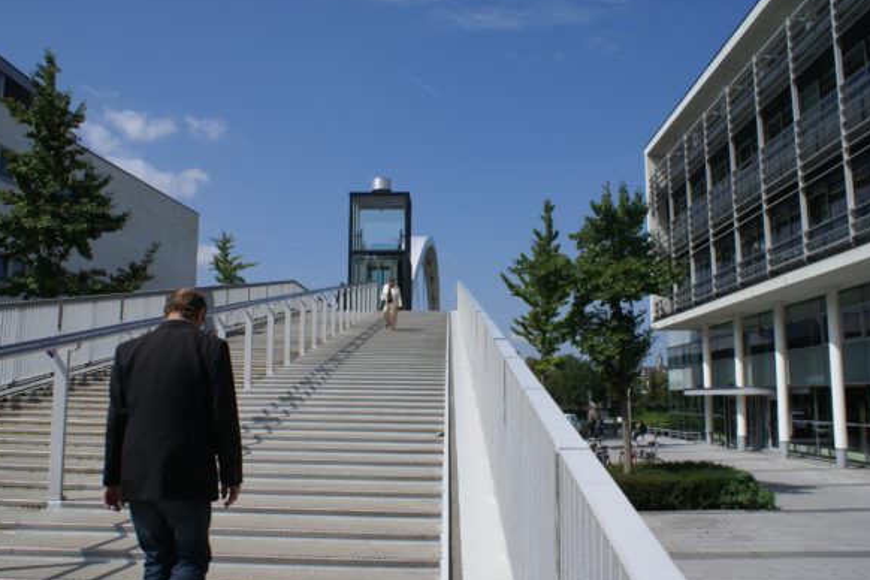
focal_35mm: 31
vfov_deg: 42.3
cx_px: 439
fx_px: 749
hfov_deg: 60.3
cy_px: 290
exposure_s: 1/320
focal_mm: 20
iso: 100
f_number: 10
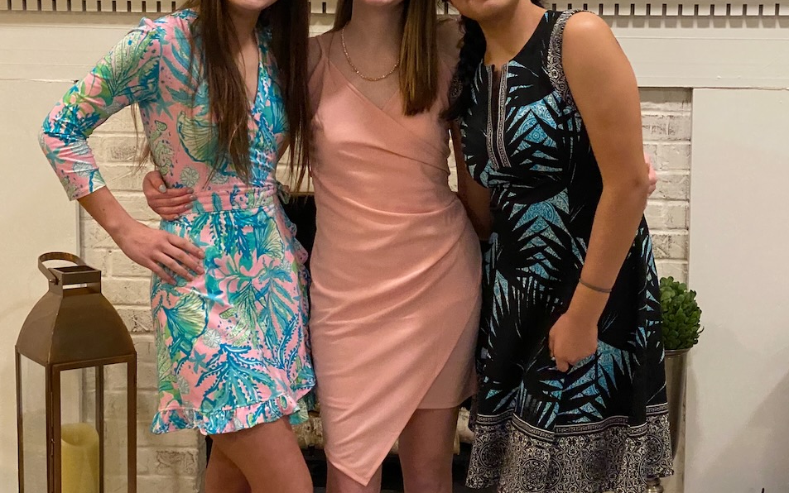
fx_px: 1591
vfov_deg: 17.6
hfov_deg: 27.8
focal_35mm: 74
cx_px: 351
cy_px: 190
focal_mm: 6
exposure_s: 1/40
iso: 640
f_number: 2
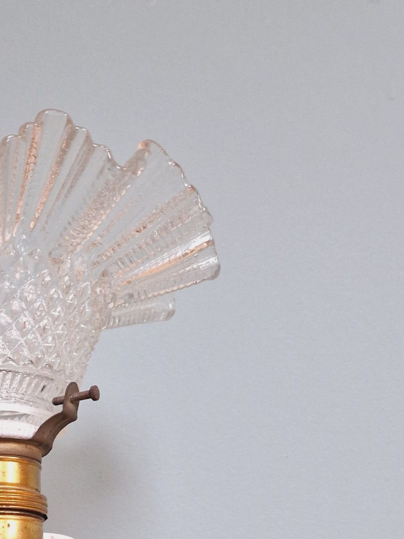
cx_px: -16
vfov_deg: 29.3
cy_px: 602
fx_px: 918
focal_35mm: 59
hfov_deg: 23.6
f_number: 1.8
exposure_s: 1/100
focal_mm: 5.4
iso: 800
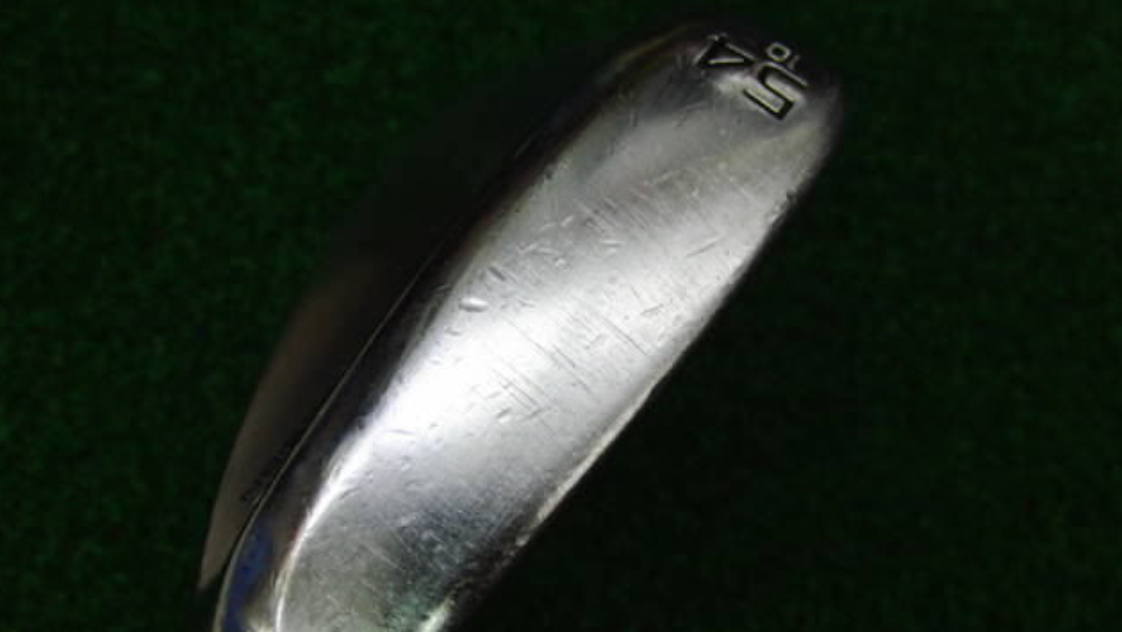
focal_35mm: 41
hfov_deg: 49.4
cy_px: 370
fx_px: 1220
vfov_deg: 29.0
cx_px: 558
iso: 160
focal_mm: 6.42
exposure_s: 1/80
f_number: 3.6
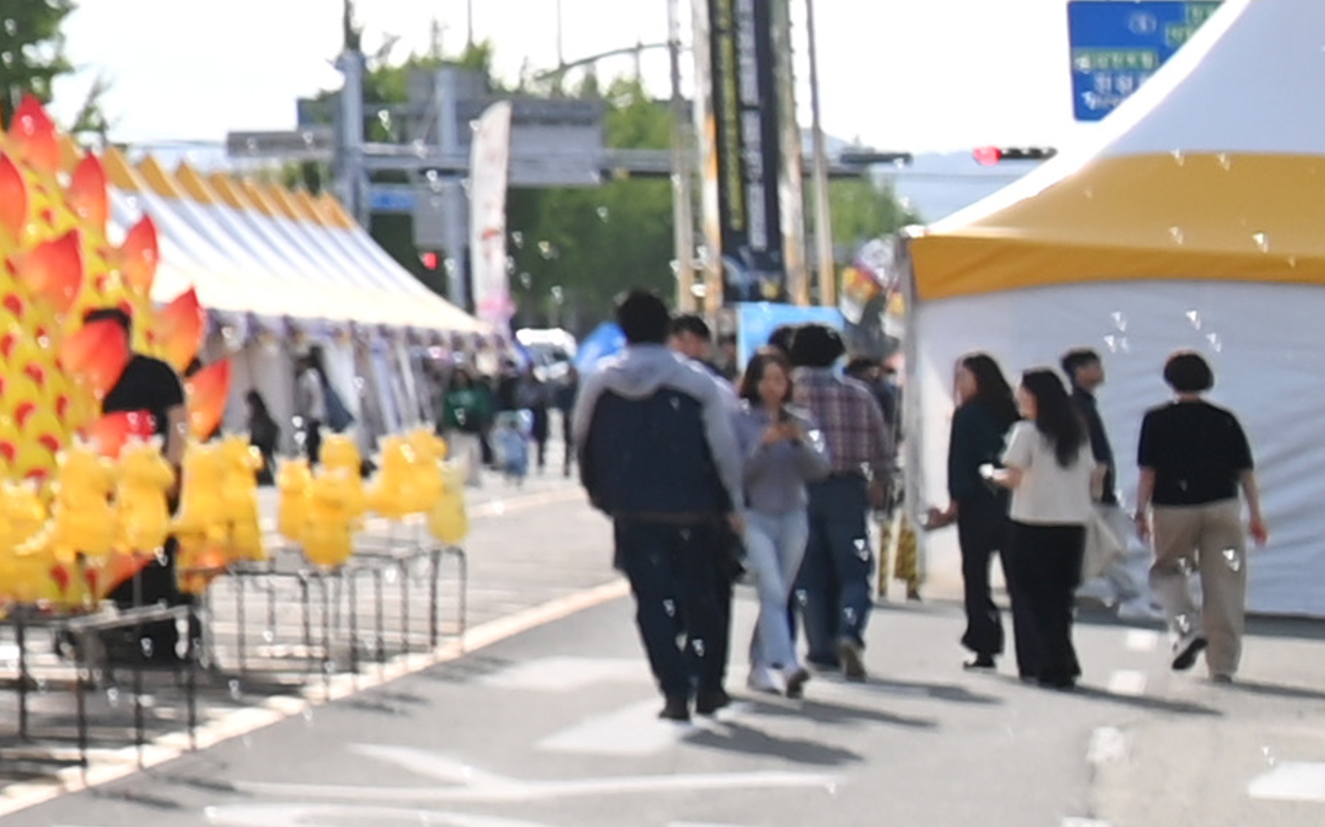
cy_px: -1087
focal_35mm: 199
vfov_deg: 6.3
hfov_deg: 8.7
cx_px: -2640
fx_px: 7184
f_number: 6.3
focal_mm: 32
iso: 100
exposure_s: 1/250
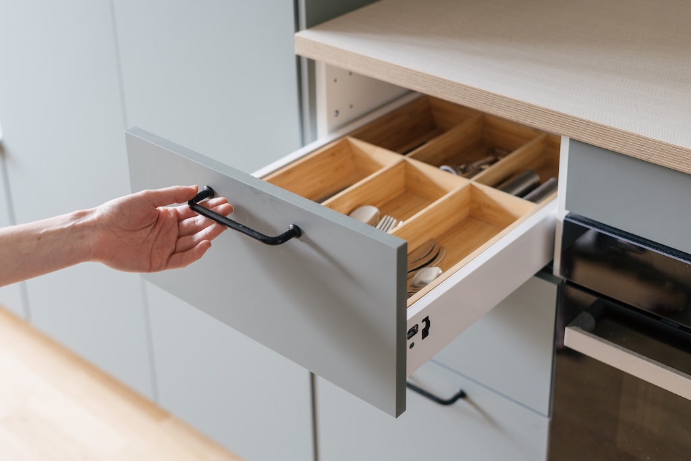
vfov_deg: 27.0
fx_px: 960
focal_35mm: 50
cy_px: 230
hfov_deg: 39.6
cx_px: 346
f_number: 2.8
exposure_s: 1/50
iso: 500
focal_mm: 50
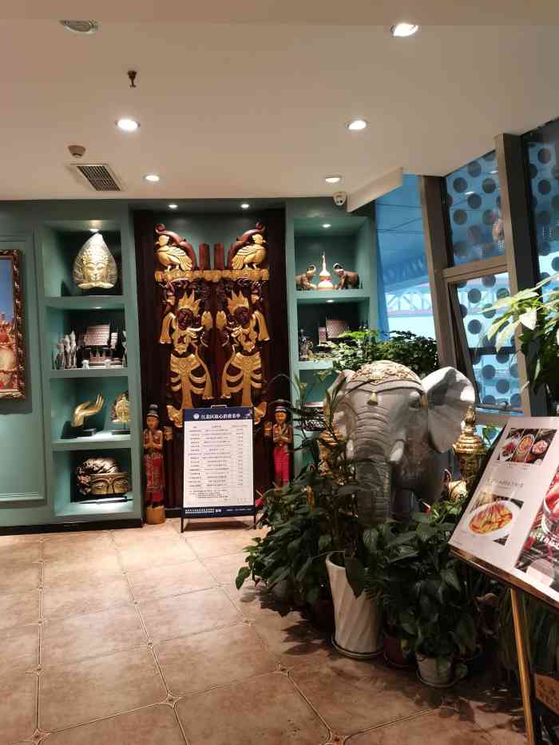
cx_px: 280
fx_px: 560
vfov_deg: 67.3
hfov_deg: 53.1
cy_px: 372
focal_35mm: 26
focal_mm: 5.58
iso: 320
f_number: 1.8
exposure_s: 1/33.3
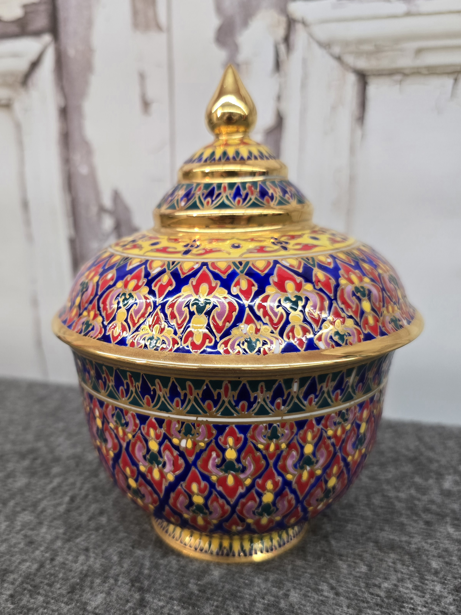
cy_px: 308
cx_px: 230
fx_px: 408
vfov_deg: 73.9
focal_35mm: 23
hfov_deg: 58.9
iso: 160
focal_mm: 6.3
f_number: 1.7
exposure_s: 1/120
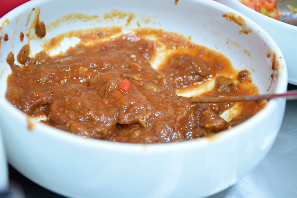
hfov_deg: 26.0
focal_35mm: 78
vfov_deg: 17.5
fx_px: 644
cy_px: 99
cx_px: 148
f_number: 4.8
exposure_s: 1/30
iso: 800
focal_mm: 52
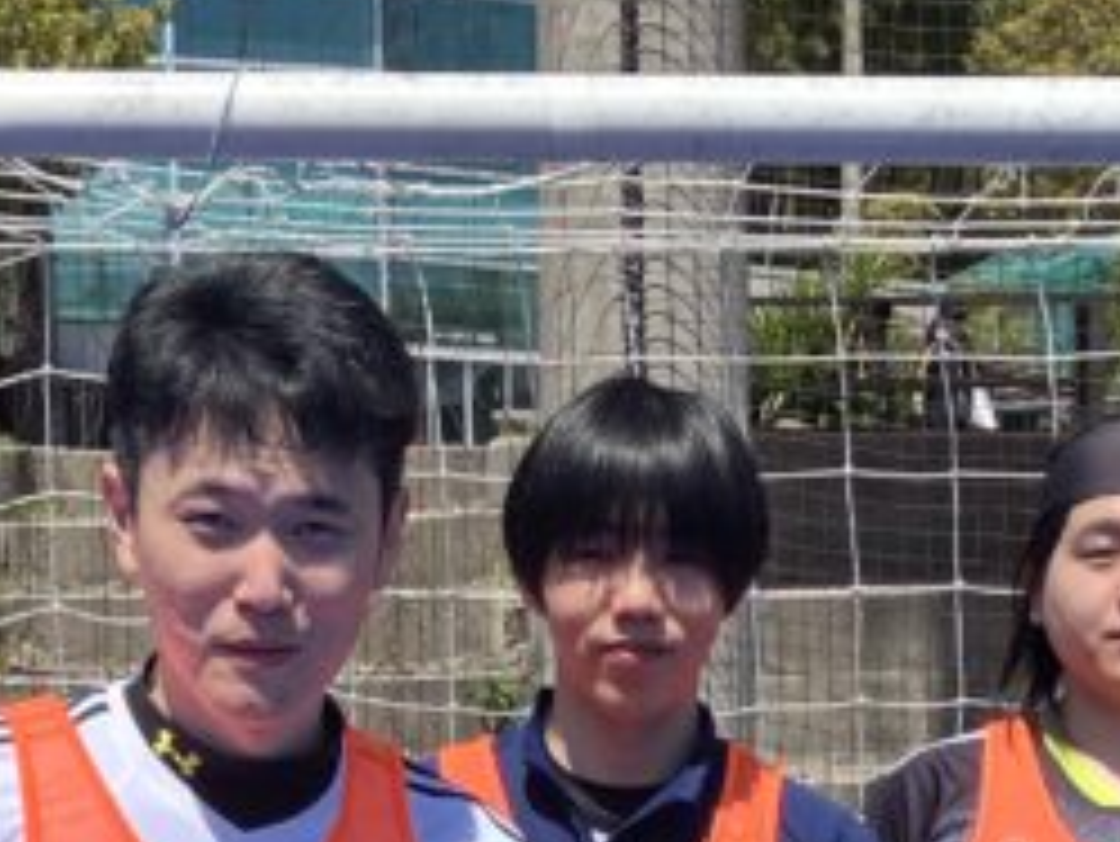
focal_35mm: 115
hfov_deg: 17.1
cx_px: 715
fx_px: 3723
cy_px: 1522
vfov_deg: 11.9
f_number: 1.8
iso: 32
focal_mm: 3.99
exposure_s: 1/1600
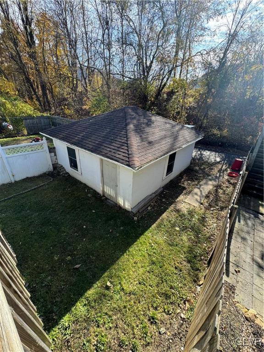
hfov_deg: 85.7
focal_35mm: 14
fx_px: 142
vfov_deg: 102.1
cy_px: 176
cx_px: 132
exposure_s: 1/381
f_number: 2.2
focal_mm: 2.22
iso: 40
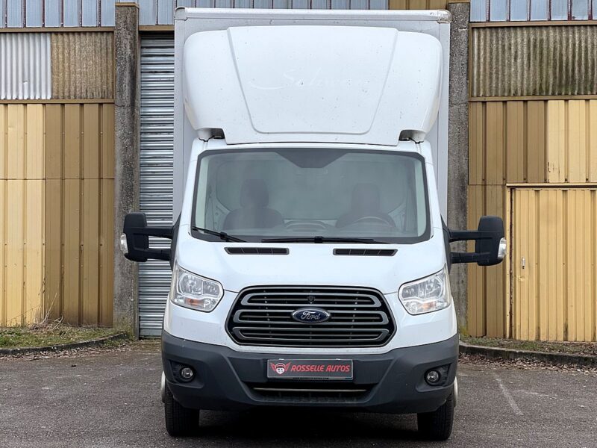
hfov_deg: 25.3
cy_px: 224
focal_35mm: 77
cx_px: 298
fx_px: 1328
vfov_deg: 19.1
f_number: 2.8
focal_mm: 9
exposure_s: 1/326
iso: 32
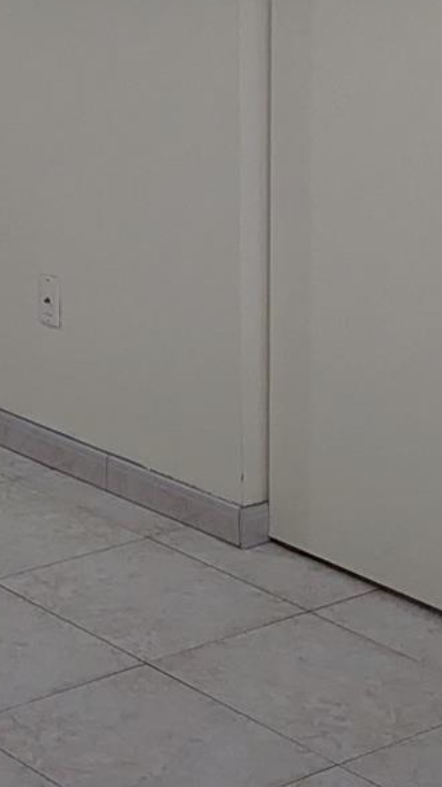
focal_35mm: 91
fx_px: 1897
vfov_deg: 21.8
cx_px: -230
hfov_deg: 12.6
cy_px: -145
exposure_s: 1/422
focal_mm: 6.81
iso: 726
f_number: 1.85
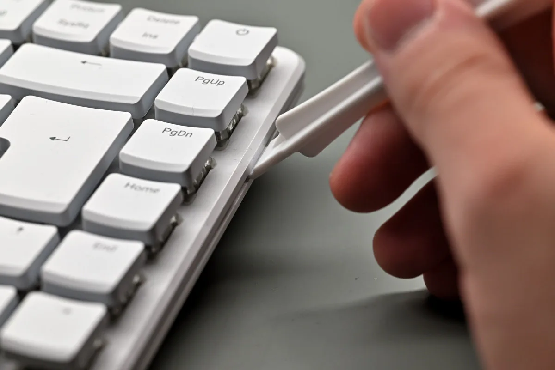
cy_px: 185
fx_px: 1619
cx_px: 278
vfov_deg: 13.1
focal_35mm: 105
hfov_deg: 19.4
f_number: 9
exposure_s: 1/50
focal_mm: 105
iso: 640
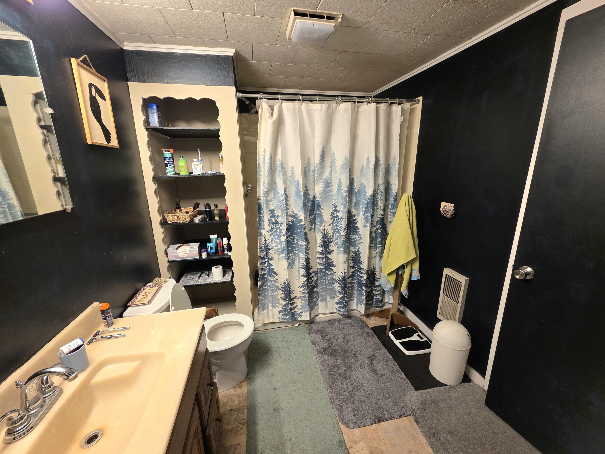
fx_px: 227
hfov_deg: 106.2
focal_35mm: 13
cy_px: 227
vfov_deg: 89.9
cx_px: 302
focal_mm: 2.2
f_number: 1.9
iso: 200
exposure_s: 1/60.2
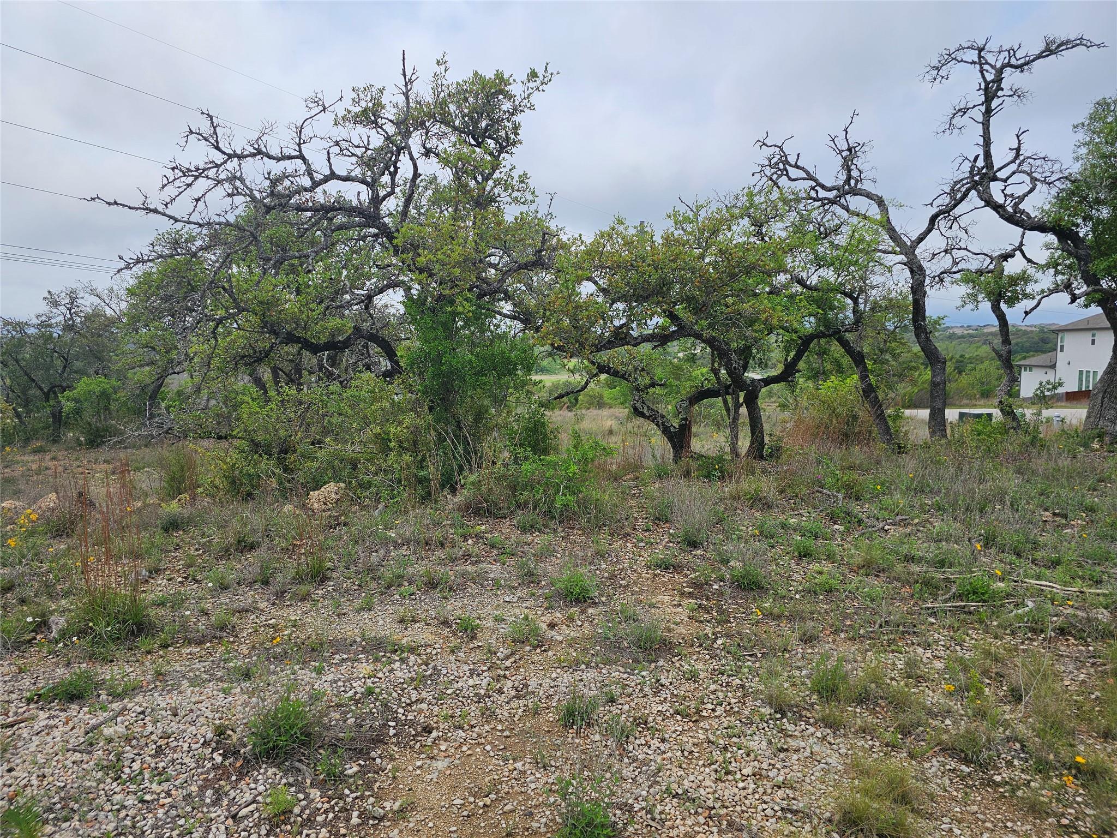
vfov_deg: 58.9
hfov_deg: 73.9
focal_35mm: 23
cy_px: 419
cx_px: 558
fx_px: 742
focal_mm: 6.3
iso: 10
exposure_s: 1/1148
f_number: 1.7
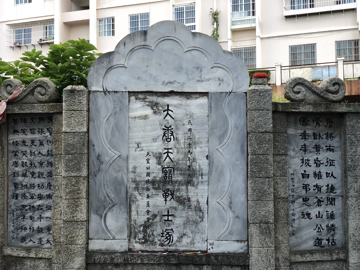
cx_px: 180
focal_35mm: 52
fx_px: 541
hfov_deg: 36.8
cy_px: 135
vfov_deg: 28.0
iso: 25
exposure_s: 1/120
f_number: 2.4
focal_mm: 6
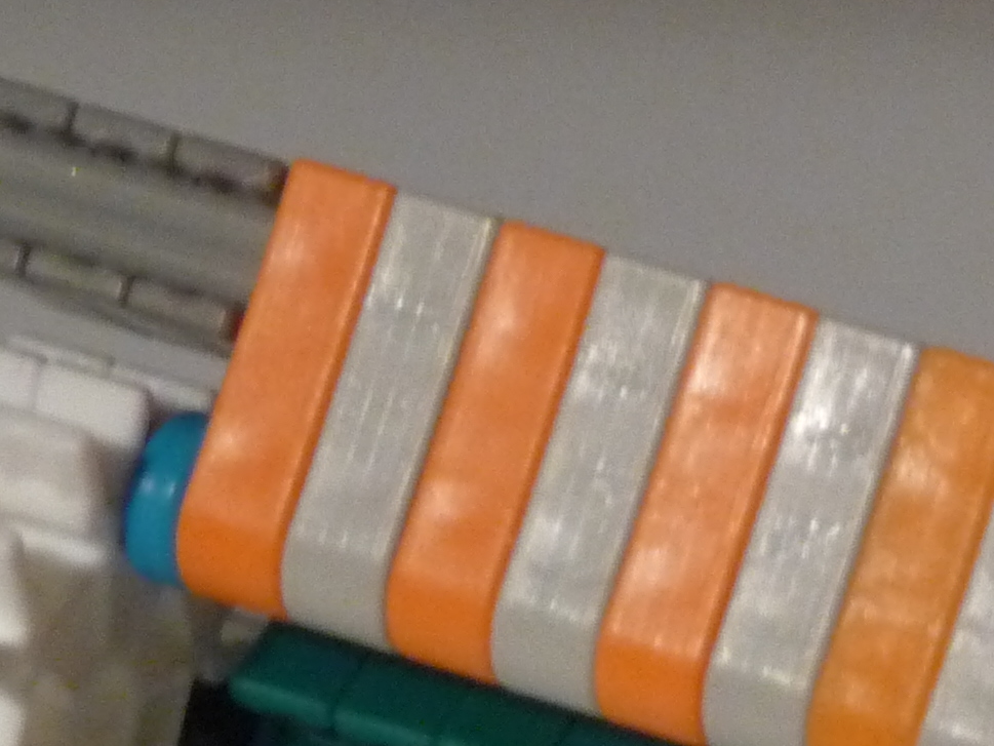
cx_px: 1428
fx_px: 15278
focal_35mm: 532
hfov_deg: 3.7
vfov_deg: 2.8
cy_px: 1126
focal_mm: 27.1
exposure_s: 1/50
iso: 400
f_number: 4.8
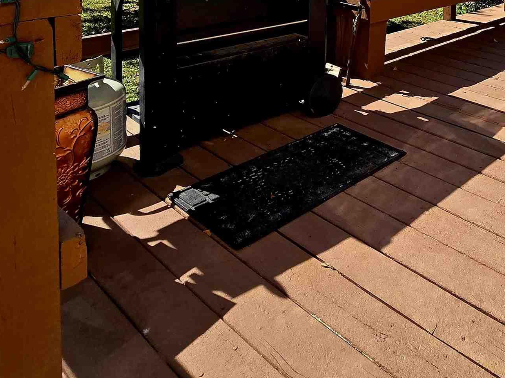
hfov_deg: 50.2
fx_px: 452
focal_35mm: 31
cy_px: -59
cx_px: 474
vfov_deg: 36.6
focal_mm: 2.2
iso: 50
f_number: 2.2
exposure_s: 1/1429
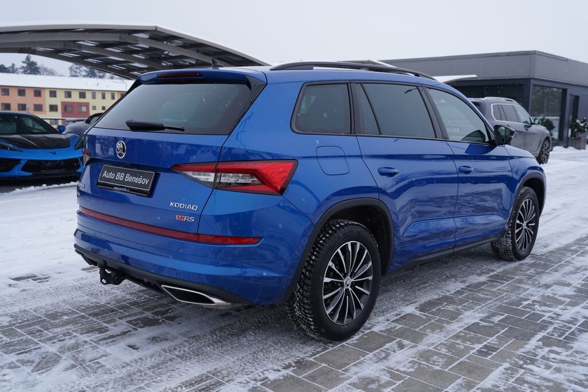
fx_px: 572
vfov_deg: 37.9
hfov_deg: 54.4
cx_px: 294
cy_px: 196
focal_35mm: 35
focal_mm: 35
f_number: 5.6
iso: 100
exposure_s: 1/160
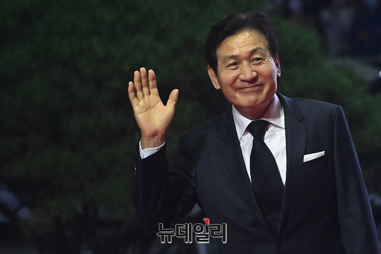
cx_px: 190
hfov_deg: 10.3
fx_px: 2117
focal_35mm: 200
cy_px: 127
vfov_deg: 6.9
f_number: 4.5
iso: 4000
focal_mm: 200
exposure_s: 1/250
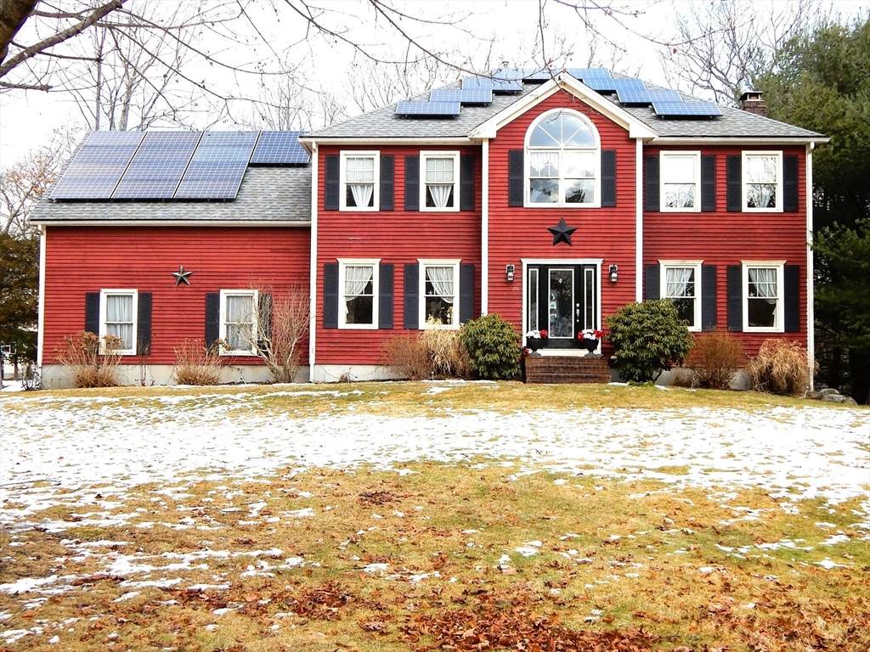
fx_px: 955
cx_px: 435
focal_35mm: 38
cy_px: 326
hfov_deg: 49.0
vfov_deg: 37.7
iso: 125
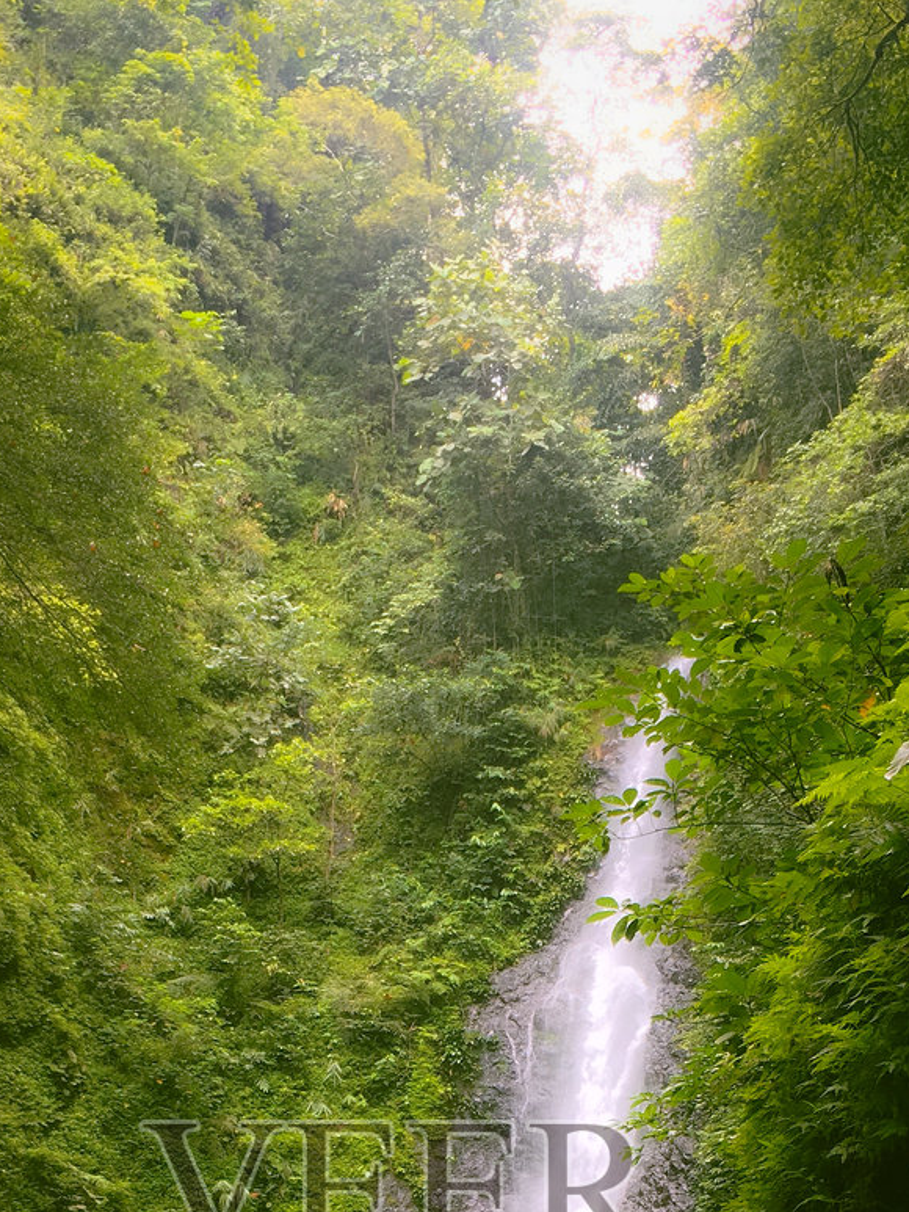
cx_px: 404
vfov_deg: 29.9
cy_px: 1228
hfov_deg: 24.4
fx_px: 2100
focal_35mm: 60
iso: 25
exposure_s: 1/35
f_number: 2.2
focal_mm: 4.15
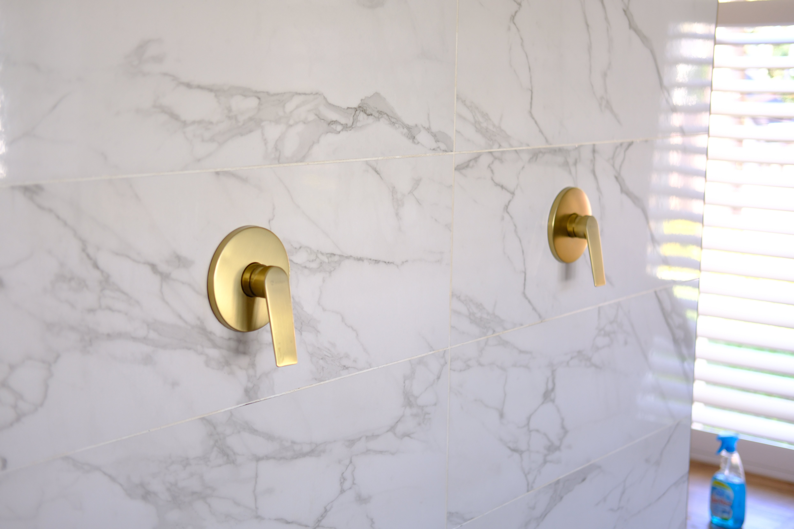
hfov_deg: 37.5
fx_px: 1169
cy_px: 264
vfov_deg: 25.5
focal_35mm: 53
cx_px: 397
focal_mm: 35
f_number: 2
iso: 250
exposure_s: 1/105
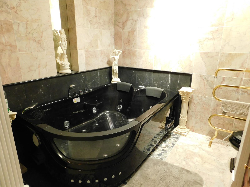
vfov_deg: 58.9
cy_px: 94
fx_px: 166
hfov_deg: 73.9
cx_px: 125
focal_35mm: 23
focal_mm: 4
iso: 360
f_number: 3
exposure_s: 1/30
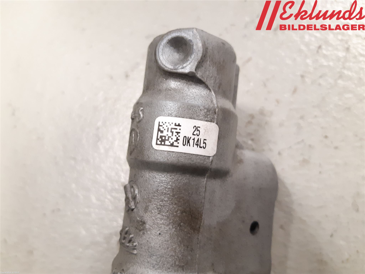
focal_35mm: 26
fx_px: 274
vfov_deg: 53.1
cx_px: 182
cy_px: 137
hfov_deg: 67.3
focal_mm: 3.93
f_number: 1.7
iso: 250
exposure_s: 1/33
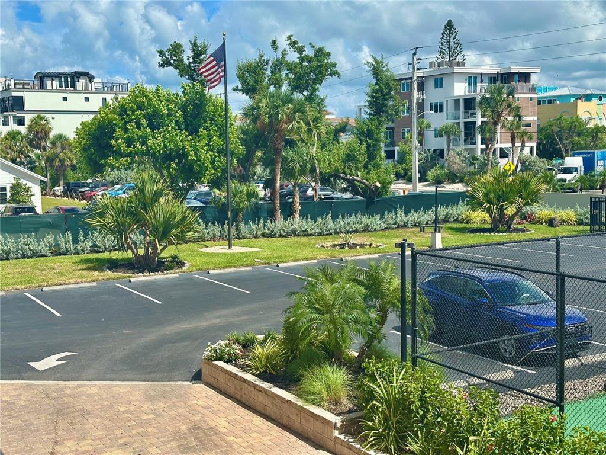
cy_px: 228
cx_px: 303
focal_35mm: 48
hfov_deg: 39.7
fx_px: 840
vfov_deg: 30.3
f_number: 1.78
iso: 64
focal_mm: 6.86
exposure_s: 1/4367
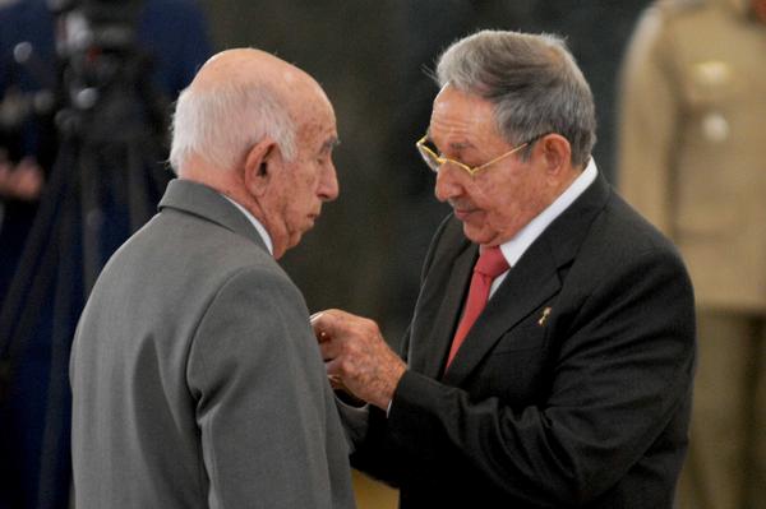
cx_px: 383
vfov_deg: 4.6
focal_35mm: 300
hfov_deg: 6.9
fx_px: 6378
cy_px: 254
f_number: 2.8
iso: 800
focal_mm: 200
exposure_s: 1/60
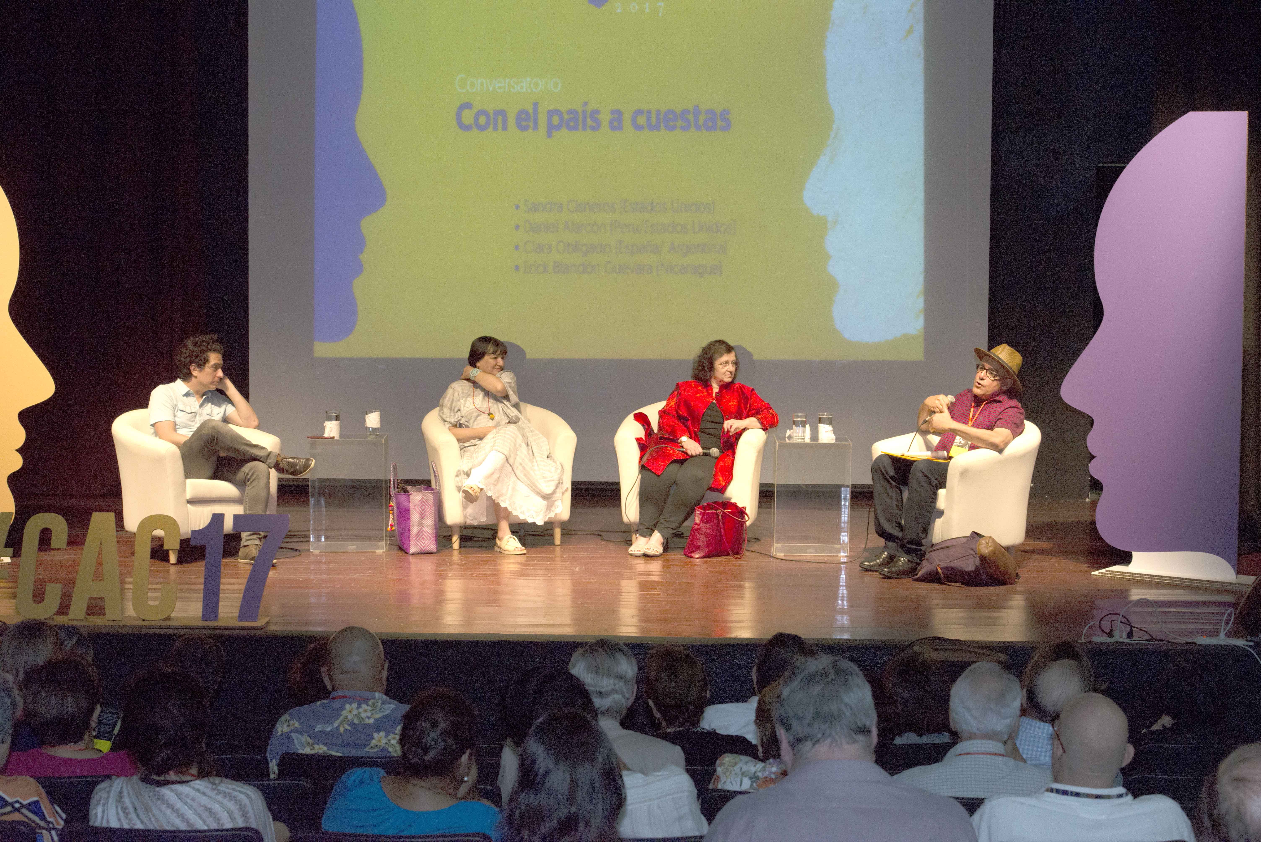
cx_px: 630
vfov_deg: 19.5
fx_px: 2453
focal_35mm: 70
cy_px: 421
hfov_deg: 28.8
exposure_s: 1/100
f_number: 8
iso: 3200
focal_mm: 70
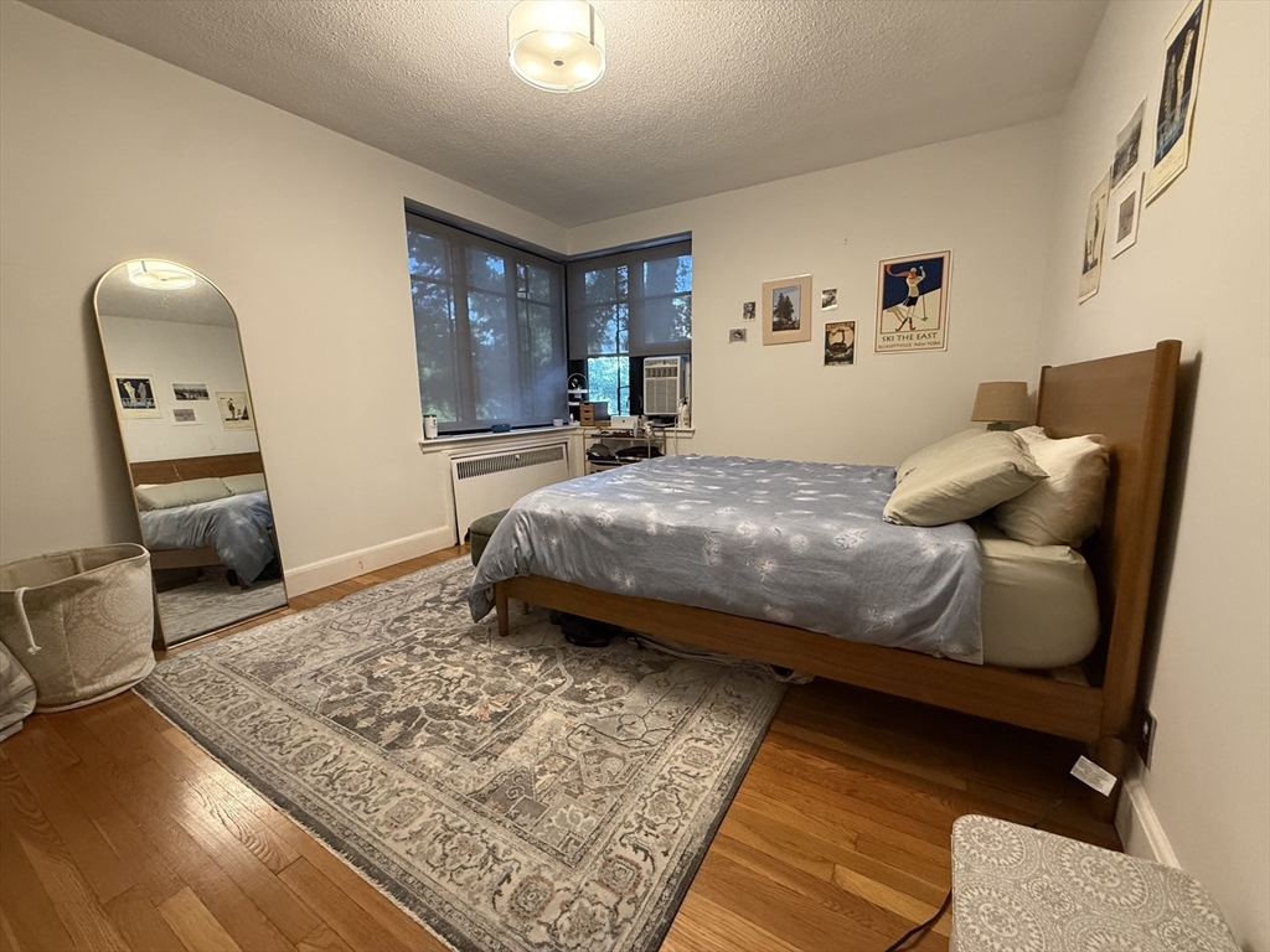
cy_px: 476
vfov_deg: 85.7
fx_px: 514
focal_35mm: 14
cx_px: 635
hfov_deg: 102.1
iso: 500
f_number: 2.2
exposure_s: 1/60
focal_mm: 2.22
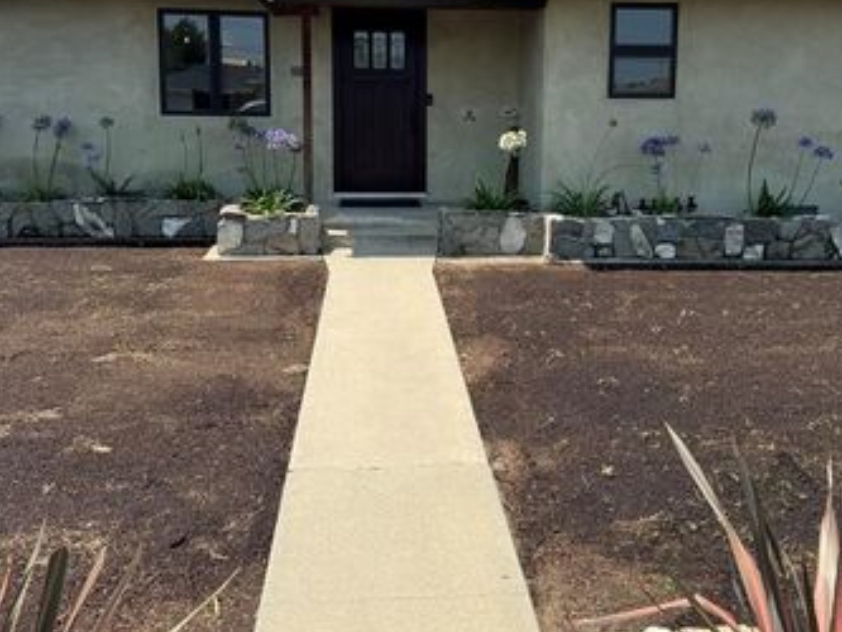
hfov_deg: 51.3
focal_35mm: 36
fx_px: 876
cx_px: 460
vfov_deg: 39.1
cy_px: 198
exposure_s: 1/3802
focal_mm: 6.76
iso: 80
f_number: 1.78
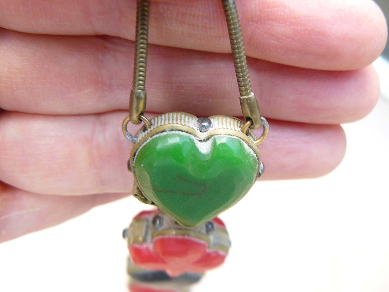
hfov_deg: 51.4
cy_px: 146
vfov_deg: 39.7
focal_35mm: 36
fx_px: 405
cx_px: 194
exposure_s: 1/50
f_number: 2.8
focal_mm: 6
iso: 100
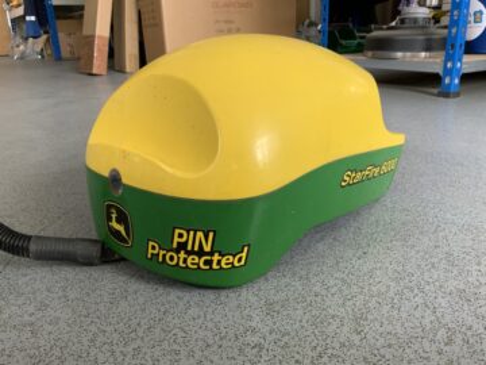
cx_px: 243
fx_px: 407
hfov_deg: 61.7
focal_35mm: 29
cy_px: 182
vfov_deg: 48.2
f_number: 1.8
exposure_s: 1/60
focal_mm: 3
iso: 160
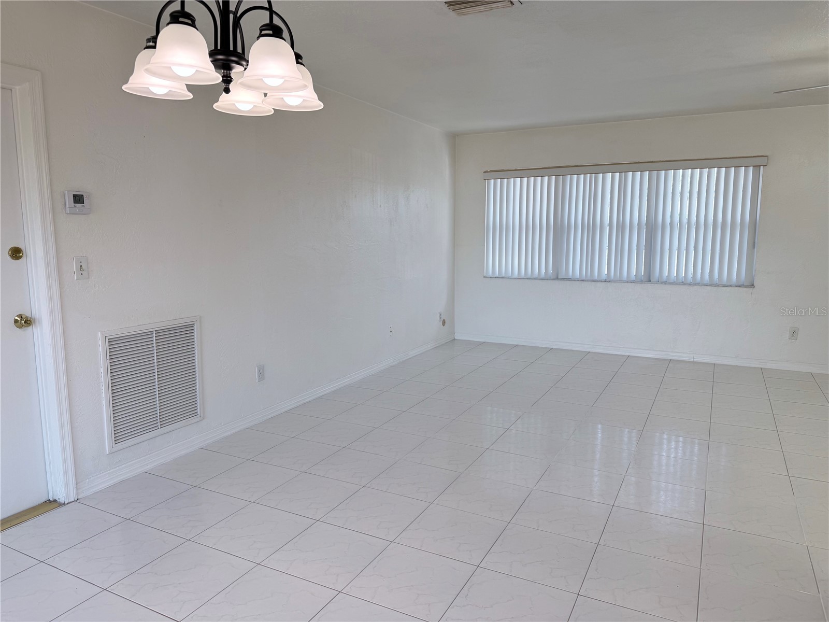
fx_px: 575
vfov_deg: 56.8
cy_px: 311
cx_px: 414
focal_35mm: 24
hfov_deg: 71.6
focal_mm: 6.76
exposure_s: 1/510
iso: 100
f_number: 1.78
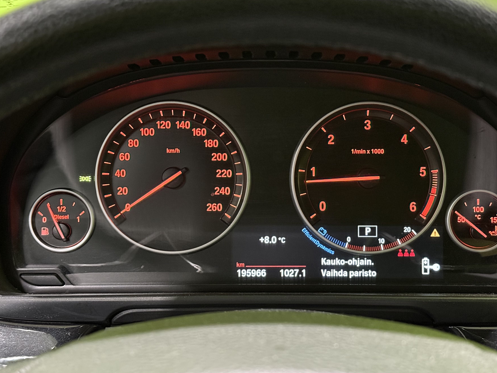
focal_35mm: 55
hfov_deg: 34.9
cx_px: 273
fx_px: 790
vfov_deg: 26.6
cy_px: 179
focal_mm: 6.76
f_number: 1.78
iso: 800
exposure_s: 1/23
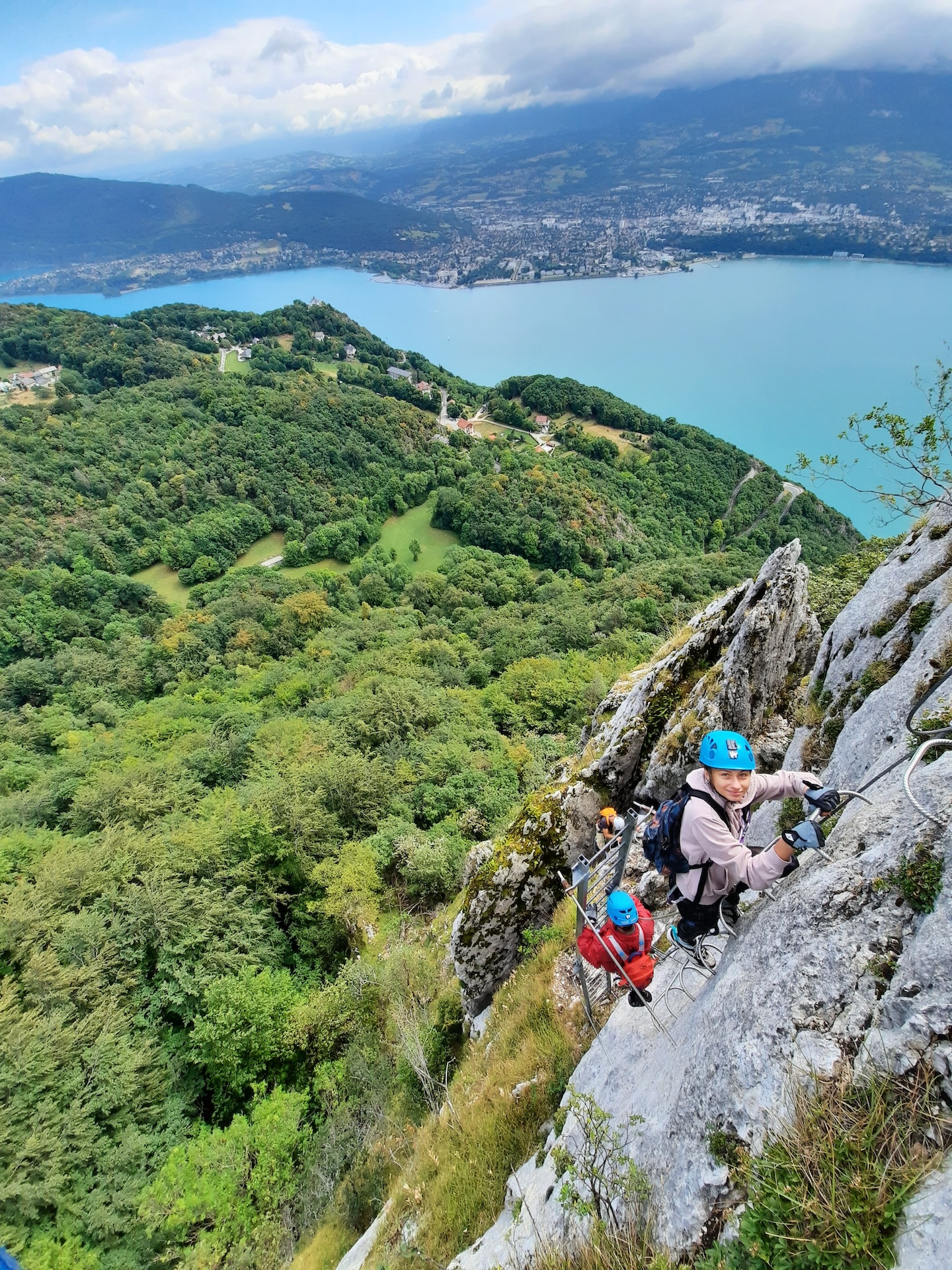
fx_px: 477
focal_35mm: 13
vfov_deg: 106.2
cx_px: 476
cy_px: 635
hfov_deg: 89.9
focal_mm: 1.74
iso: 40
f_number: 2.2
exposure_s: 1/610
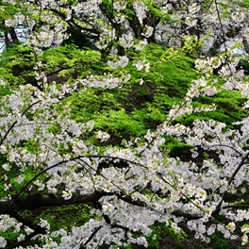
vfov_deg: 21.7
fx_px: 651
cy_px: 124
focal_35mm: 80
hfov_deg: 21.5
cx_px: 177
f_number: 9
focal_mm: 62
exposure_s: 1/320
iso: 400
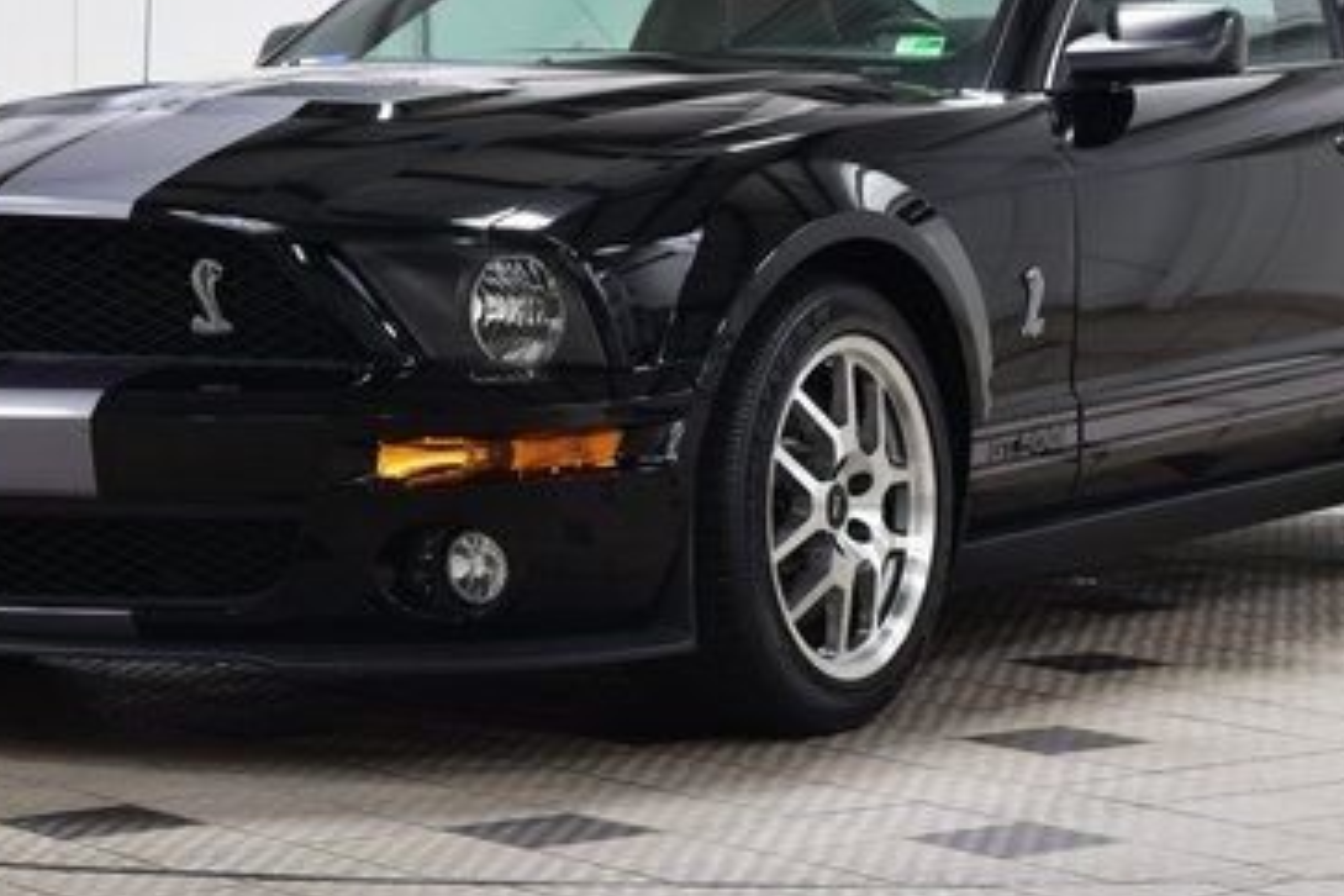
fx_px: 4438
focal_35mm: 119
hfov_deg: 17.2
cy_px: 131
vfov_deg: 11.5
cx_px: 659
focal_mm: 45
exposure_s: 1/15
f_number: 6.3
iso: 500
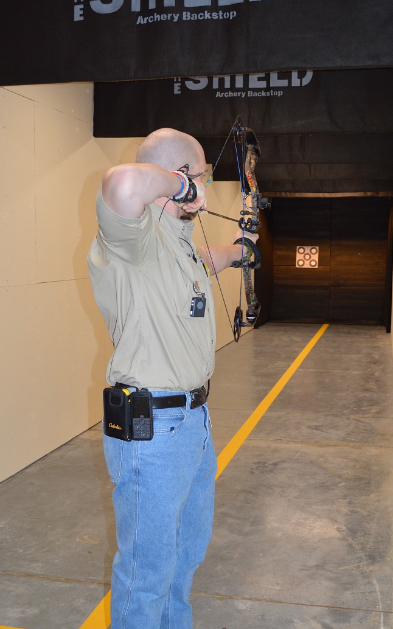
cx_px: 241
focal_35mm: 40
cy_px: 339
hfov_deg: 31.9
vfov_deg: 49.2
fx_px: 686
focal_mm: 18
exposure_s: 1/80
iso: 400
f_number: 4
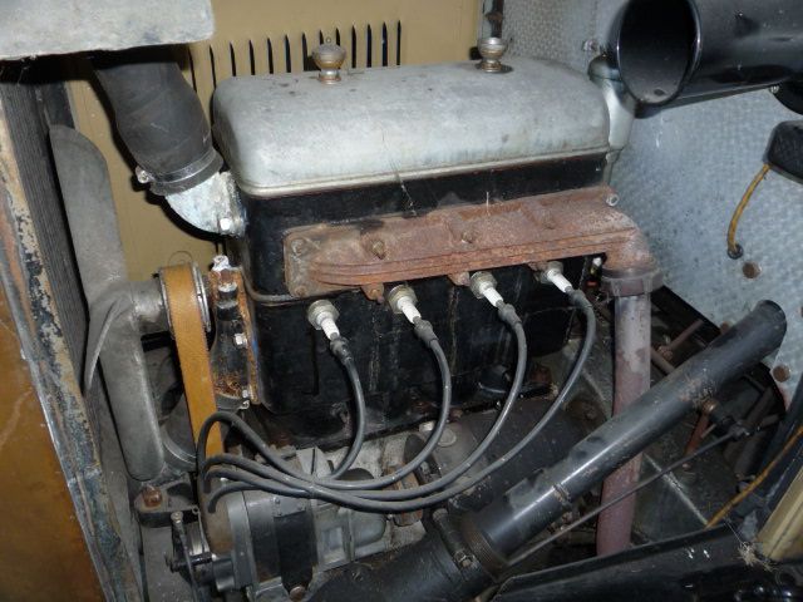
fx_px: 696
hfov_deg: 60.0
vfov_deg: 46.8
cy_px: 301
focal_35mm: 30
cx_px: 402
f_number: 3.3
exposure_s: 1/30
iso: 100
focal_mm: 5.2
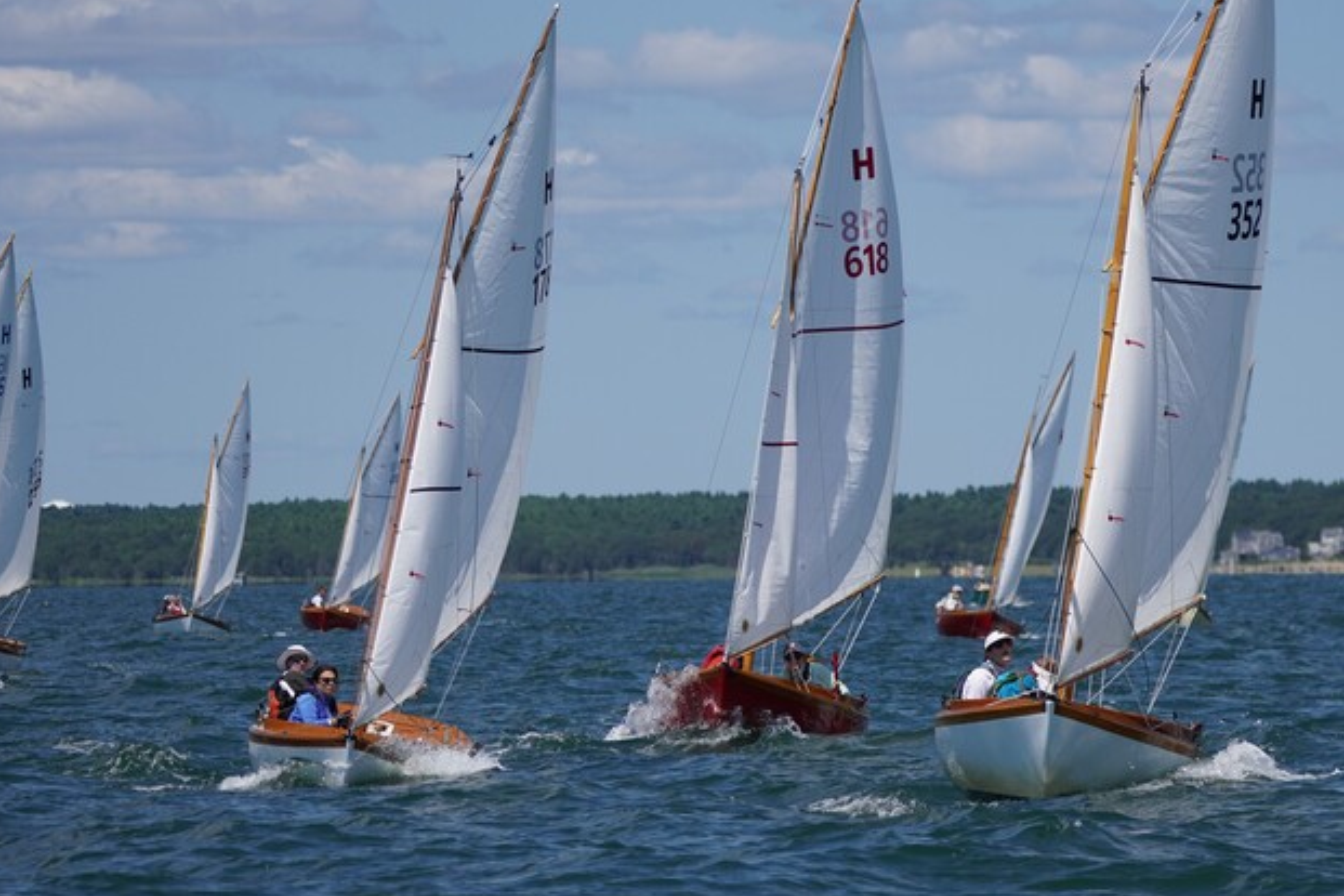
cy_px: 456
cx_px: 846
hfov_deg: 7.1
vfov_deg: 4.7
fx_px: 10826
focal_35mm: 290
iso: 125
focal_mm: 150
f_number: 5
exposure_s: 1/1600
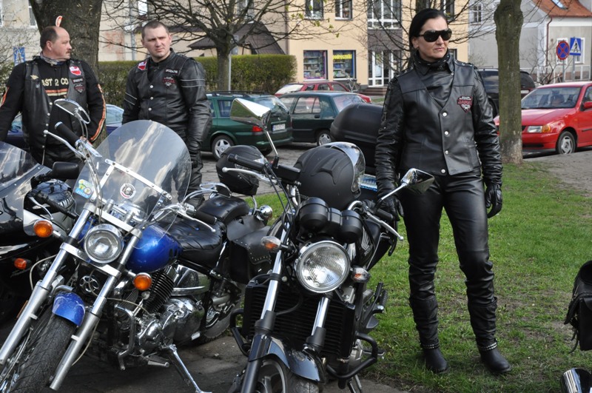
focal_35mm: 57
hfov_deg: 35.1
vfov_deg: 23.7
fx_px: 936
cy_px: 196
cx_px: 296
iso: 1000
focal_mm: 38
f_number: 9
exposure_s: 1/320
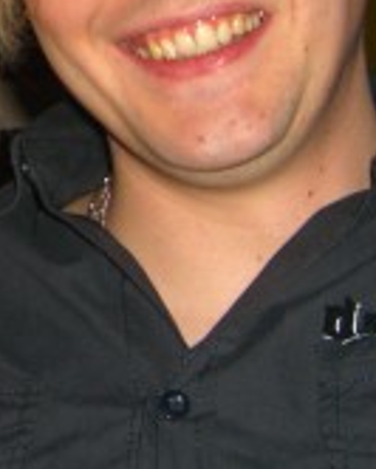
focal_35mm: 134
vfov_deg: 14.1
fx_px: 1862
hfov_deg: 11.4
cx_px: -42
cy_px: -23
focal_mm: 7.9
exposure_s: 1/60
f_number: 2.8
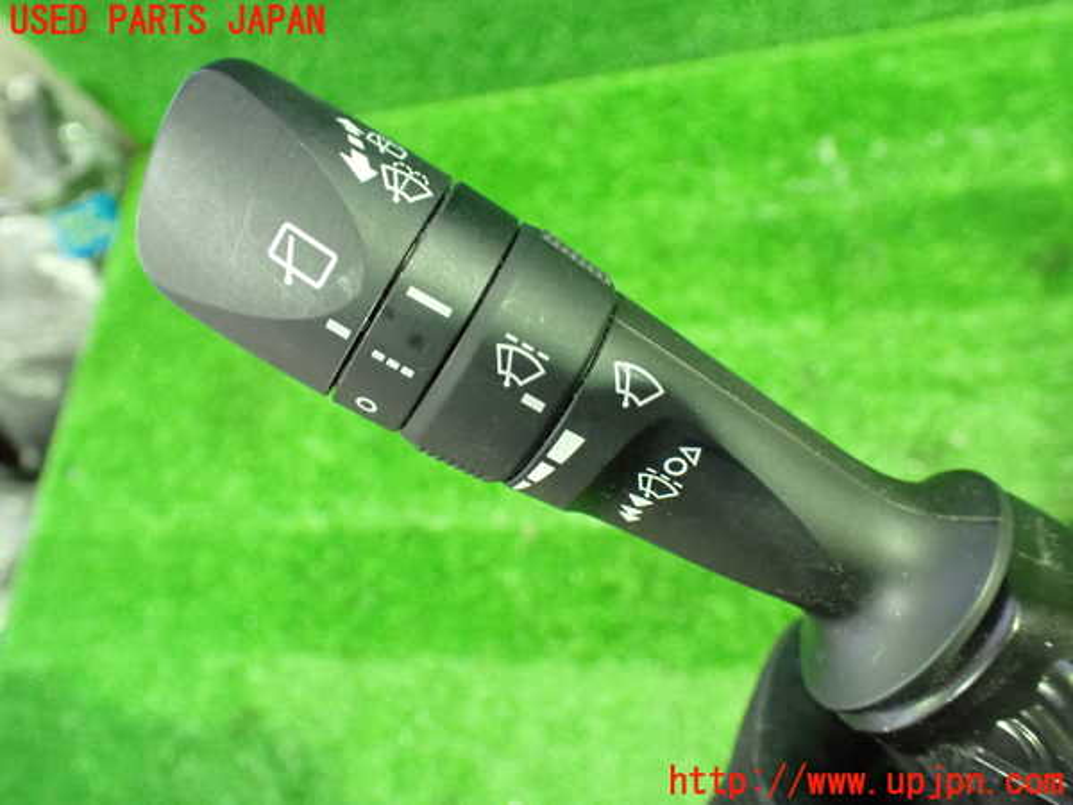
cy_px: 402
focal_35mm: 30
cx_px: 536
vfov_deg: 46.8
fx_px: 930
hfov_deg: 60.0
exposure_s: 1/30
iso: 1250
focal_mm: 5.4
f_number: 2.3
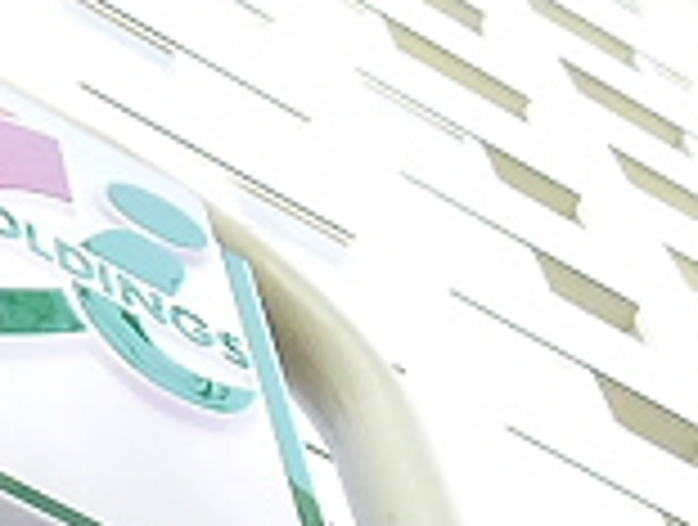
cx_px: -68
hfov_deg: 11.5
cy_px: 555
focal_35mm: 169
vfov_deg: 8.8
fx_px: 3416
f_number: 4.1
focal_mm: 10.9
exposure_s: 1/1300
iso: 2500
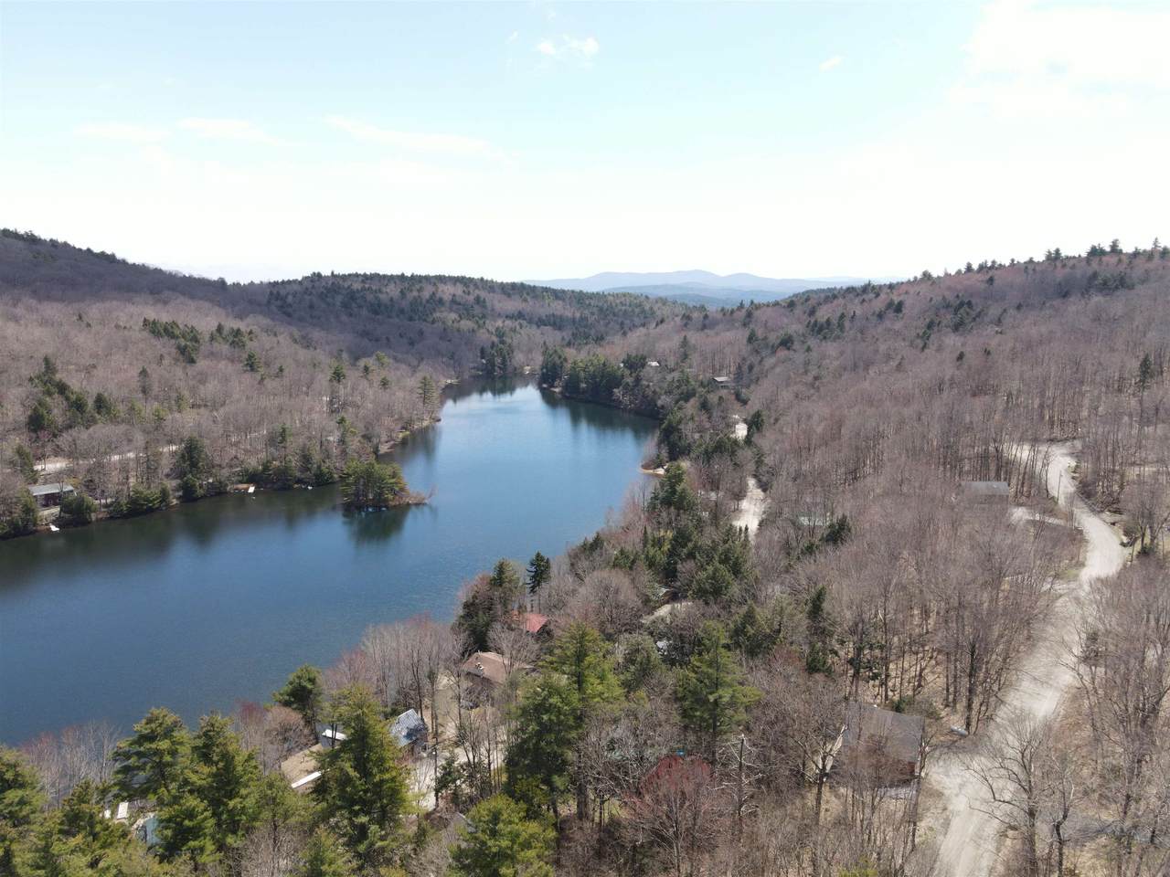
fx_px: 811
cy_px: 438
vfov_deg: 56.8
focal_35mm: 24
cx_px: 585
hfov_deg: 71.6
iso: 110
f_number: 2.8
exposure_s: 1/500
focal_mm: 4.5
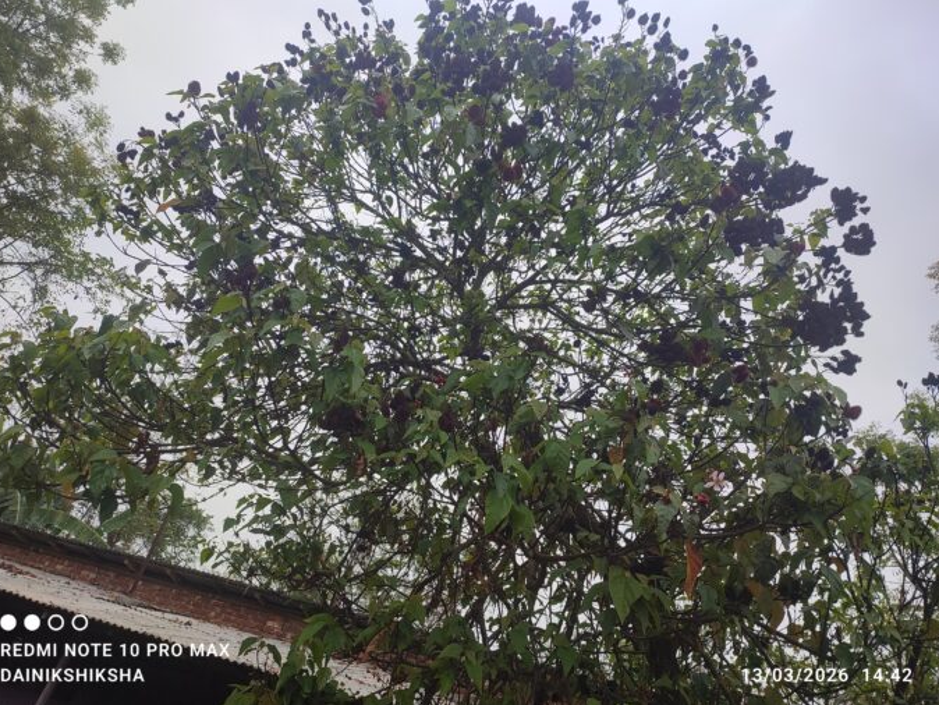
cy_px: 343
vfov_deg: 53.1
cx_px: 456
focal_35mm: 26
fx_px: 706
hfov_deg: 67.3
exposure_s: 1/437
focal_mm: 6.04
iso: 50
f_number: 1.9
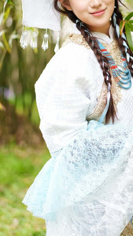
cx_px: 114
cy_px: 59
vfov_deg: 25.9
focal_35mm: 81
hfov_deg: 14.8
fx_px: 508
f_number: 1.4
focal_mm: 50
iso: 100
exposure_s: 1/400
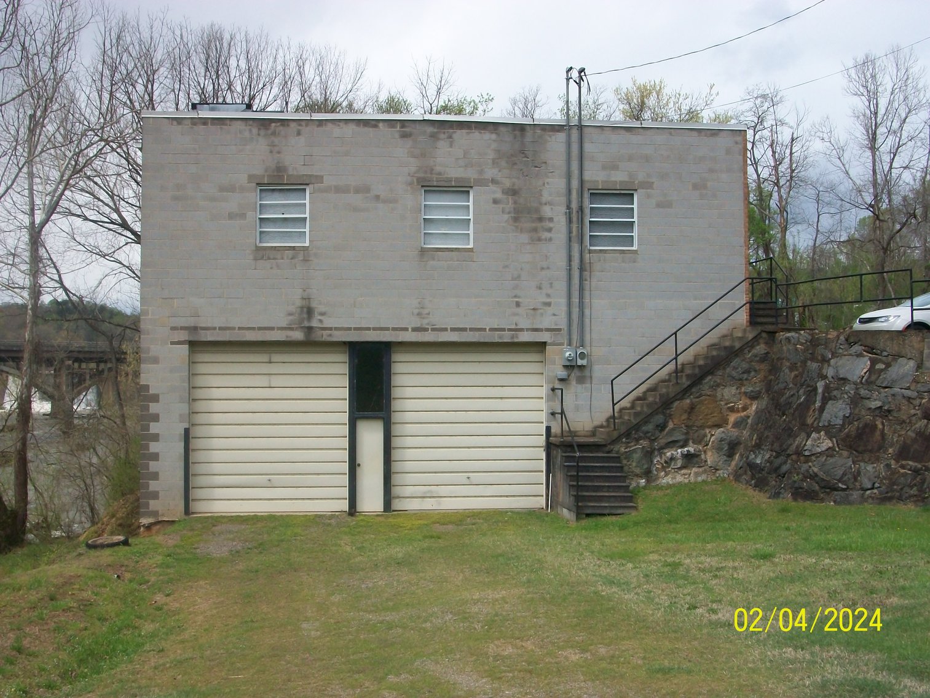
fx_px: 1128
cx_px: 465
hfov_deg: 44.8
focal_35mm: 42
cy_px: 349
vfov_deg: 34.4
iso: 80
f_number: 6.3
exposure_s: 1/320
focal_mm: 7.1
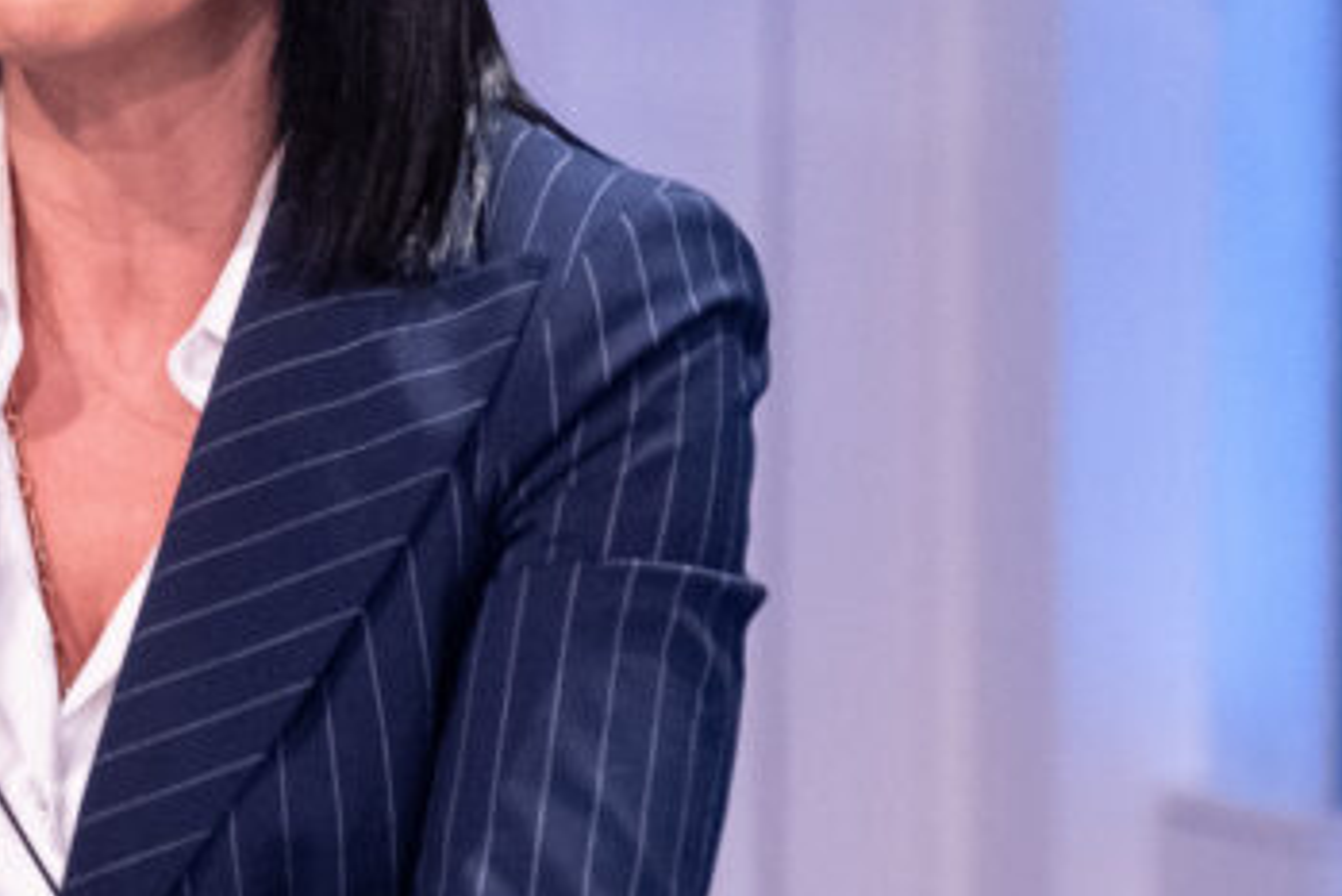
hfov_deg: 3.8
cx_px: -211
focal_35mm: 541
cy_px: 365
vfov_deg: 2.5
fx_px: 20175
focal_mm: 140
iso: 3200
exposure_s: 1/750
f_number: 3.6
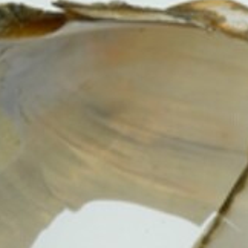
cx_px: 596
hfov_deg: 4.5
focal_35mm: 377
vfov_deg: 4.6
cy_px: 102
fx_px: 3056
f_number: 32
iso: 100
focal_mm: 60
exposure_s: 1/10
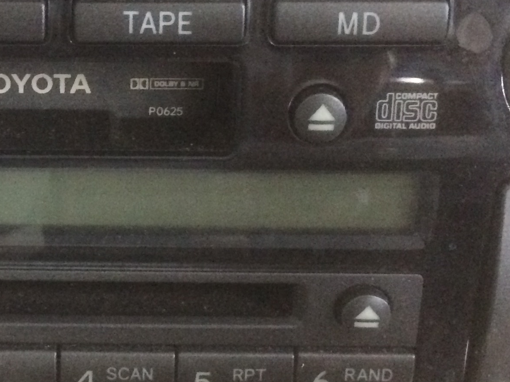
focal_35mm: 80
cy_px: 137
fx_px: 1179
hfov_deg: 23.7
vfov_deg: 18.4
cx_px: 37
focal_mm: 4.15
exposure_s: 1/17
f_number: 2.2
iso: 500
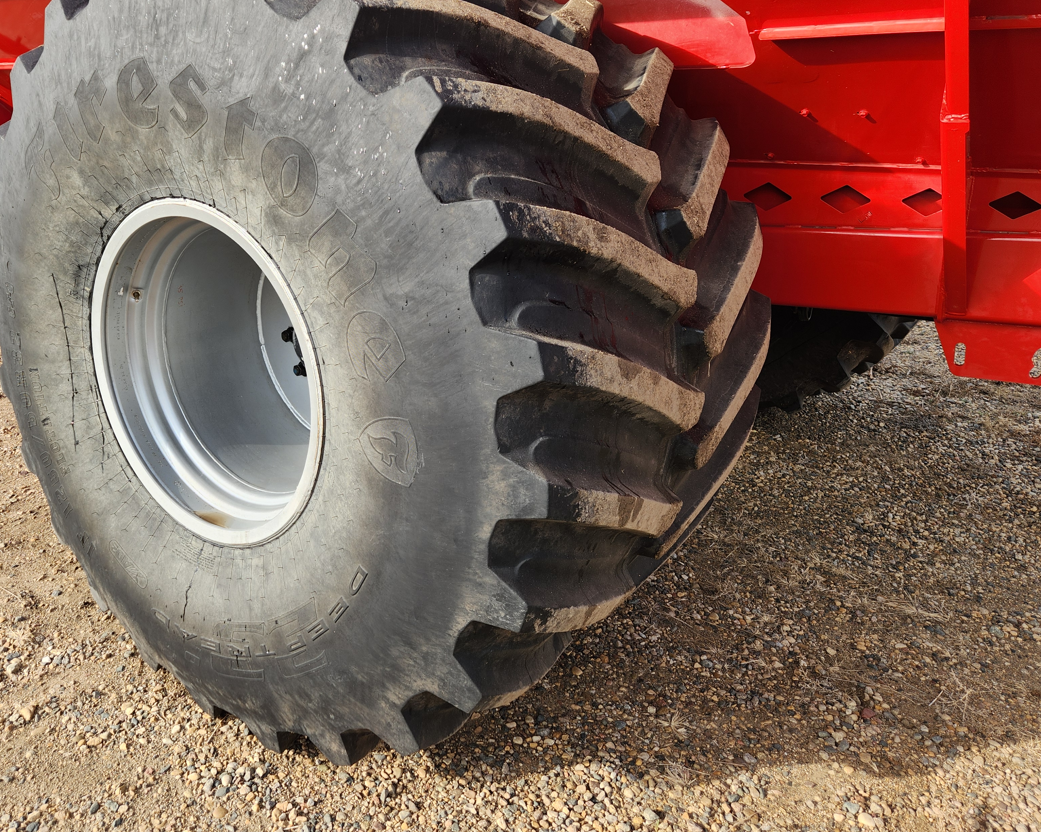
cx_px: 385
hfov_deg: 59.6
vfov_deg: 49.8
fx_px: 893
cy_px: 347
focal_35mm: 29
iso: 20
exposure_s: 1/410
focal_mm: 5.4
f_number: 1.8
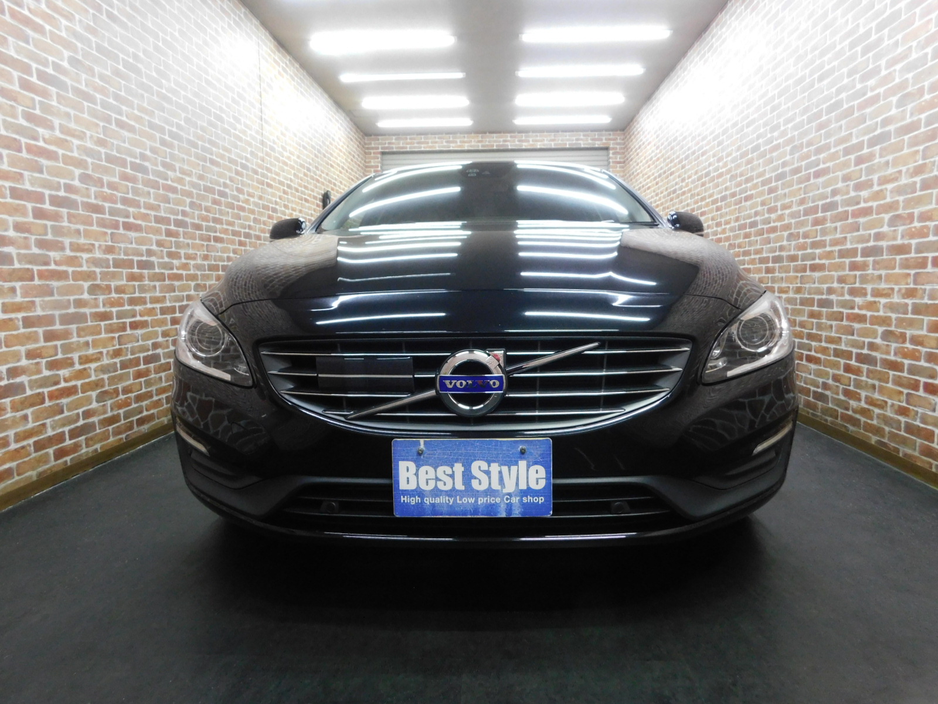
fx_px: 623
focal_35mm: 23
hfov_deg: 73.9
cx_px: 469
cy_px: 352
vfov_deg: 58.9
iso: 400
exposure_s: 1/30
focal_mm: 4
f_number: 3
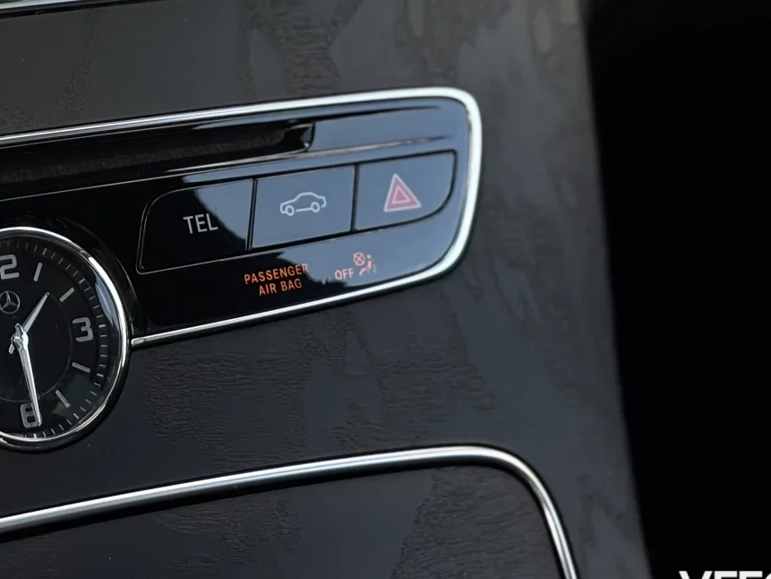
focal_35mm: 116
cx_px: -17
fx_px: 2584
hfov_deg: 16.6
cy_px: -32
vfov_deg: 12.6
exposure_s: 1/164
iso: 40
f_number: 1.6
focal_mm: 5.96
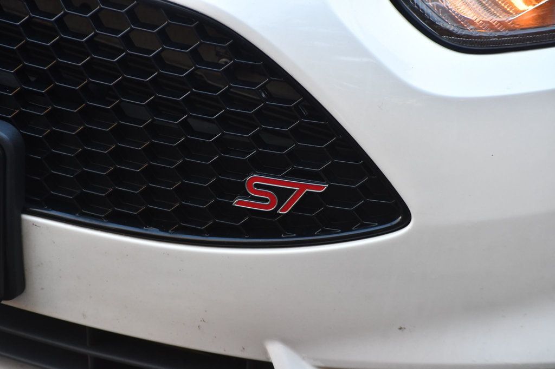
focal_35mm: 153
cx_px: 278
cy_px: 184
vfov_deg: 9.0
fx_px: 2358
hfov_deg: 13.4
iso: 720
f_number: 4.8
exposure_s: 1/250
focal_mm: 102
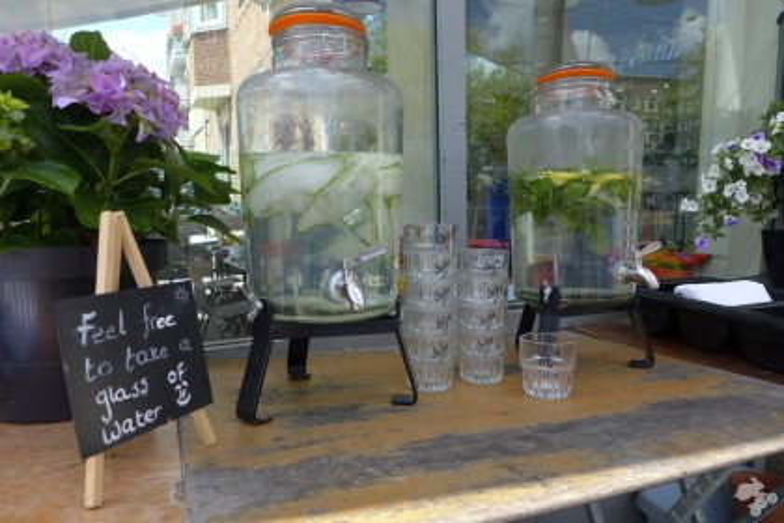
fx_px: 523
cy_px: 262
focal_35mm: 24
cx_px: 392
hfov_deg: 73.7
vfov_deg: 53.1
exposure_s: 1/1000
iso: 80
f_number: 2
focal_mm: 4.7
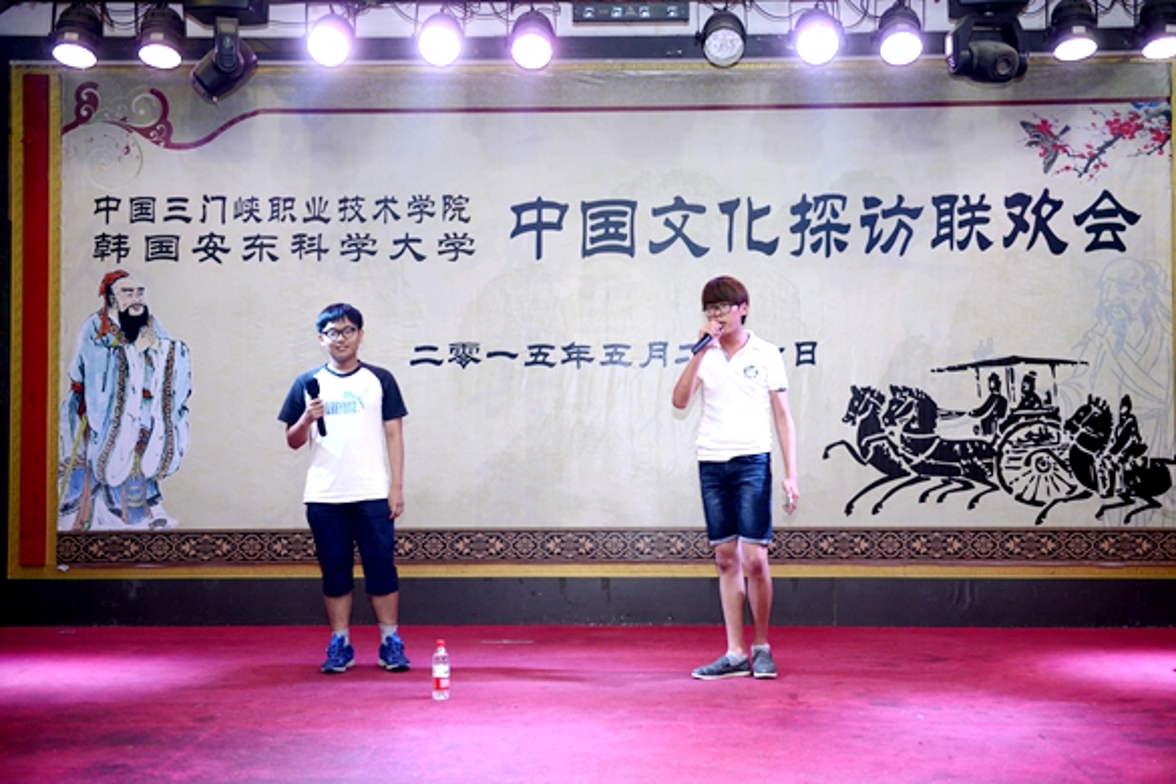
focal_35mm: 44
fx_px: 1437
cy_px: 392
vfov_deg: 30.5
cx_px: 588
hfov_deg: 44.5
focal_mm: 44
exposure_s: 1/100
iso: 1000
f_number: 2.8
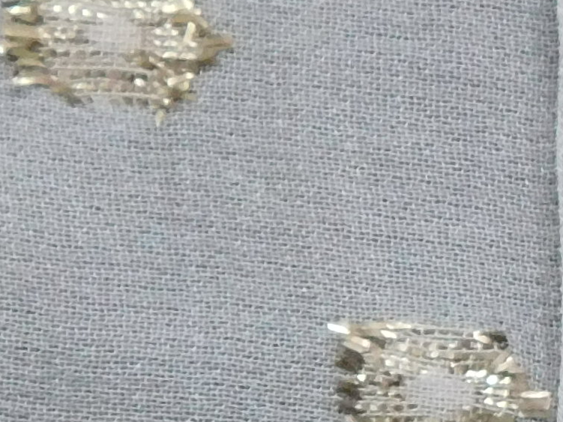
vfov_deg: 8.0
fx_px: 2992
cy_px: 546
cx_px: 1318
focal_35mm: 184
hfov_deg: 9.6
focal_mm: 5.3
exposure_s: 1/25
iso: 400
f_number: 3.2
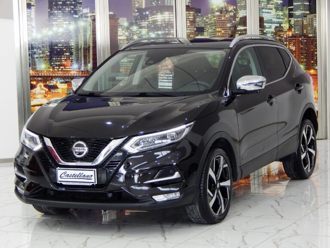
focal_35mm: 104
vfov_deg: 14.2
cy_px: 124
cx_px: 165
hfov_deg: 18.9
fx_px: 991
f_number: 4.5
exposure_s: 1/30
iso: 220
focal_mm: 18.7
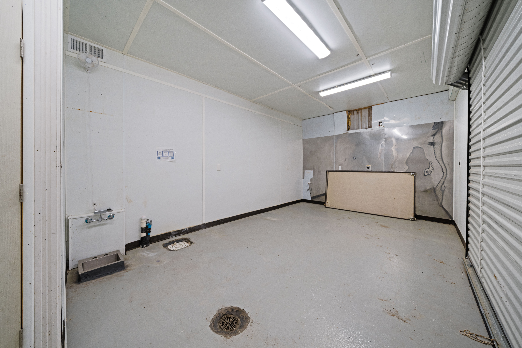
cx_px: 261
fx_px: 174
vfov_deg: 90.0
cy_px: 174
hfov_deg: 112.6
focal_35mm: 12
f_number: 5.6
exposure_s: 1/2.5
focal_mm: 12
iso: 125
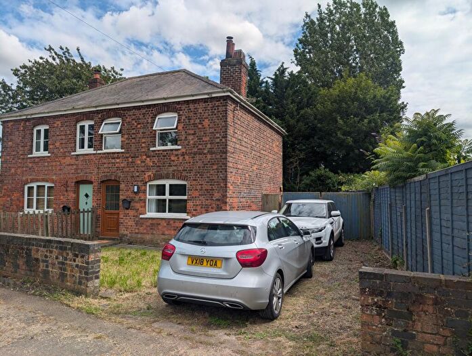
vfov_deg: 56.9
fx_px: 328
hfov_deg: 71.5
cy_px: 178
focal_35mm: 24
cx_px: 236
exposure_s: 1/1103
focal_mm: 6.9
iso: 20
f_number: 1.68
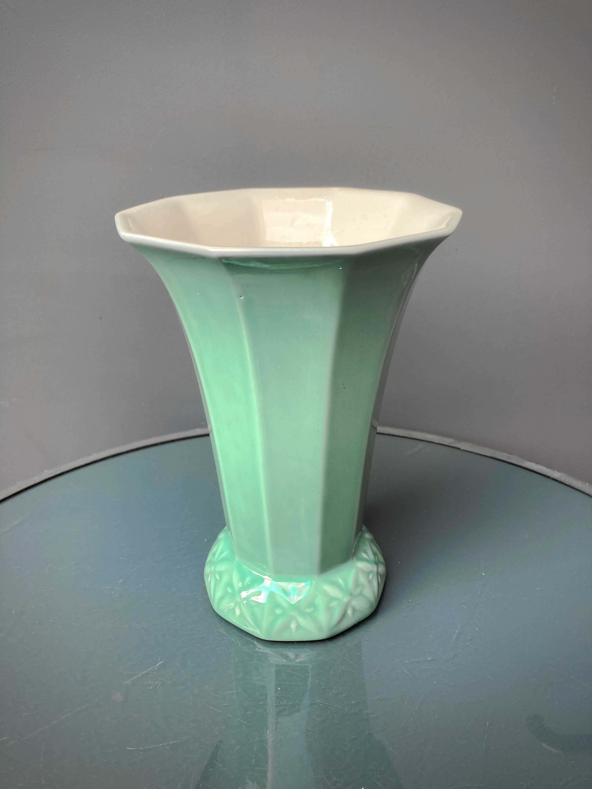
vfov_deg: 63.4
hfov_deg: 49.7
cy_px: 394
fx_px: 638
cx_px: 296
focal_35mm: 28
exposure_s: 1/121
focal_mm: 3.99
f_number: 1.8
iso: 50
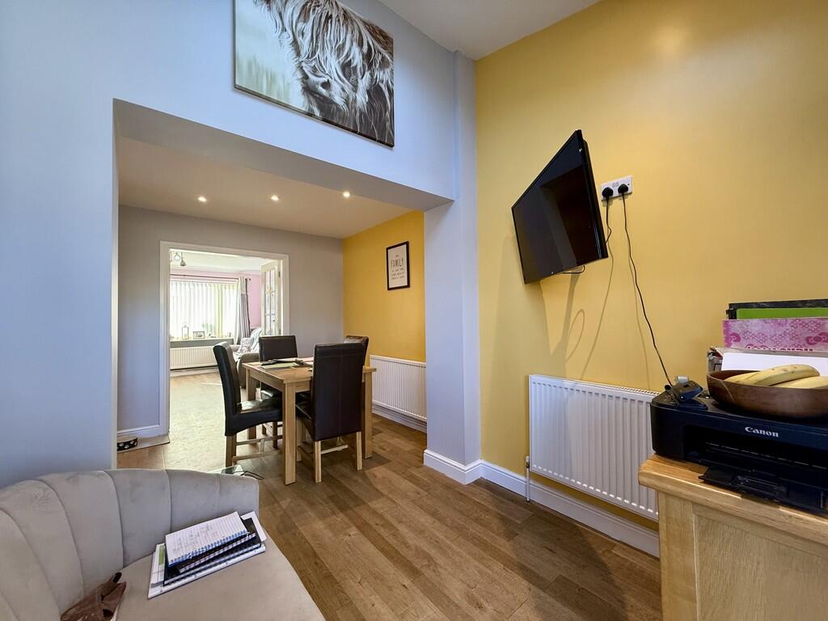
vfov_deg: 85.7
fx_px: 335
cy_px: 310
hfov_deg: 102.1
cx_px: 414
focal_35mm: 14
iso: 160
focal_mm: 2.22
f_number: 2.2
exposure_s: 1/100
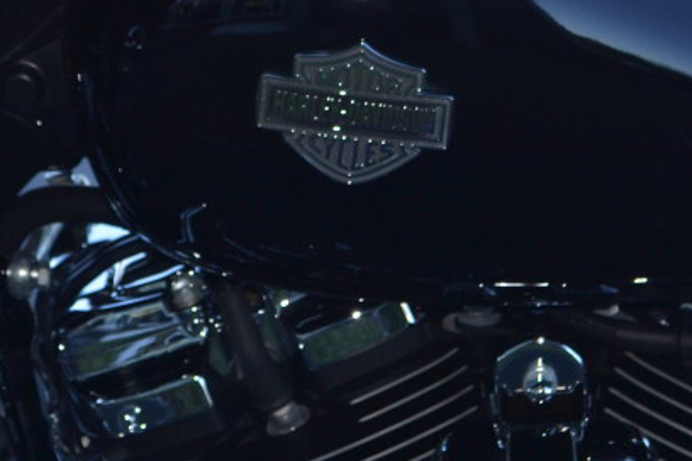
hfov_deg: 9.7
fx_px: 4075
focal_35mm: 212
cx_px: 256
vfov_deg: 6.4
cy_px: -214
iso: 110
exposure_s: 1/125
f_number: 5.3
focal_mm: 48
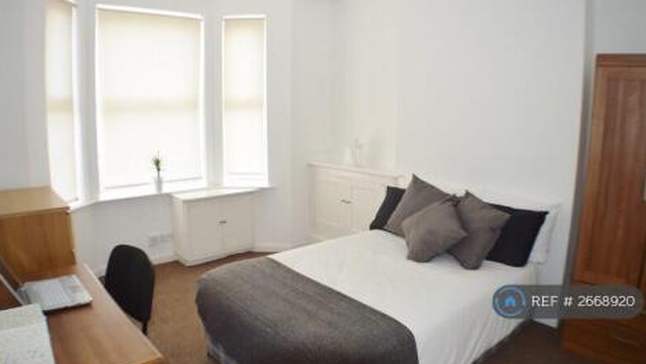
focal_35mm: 32
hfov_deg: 61.0
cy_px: 181
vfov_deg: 36.7
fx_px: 548
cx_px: 324
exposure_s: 1/100
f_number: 4
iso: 400
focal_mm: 20
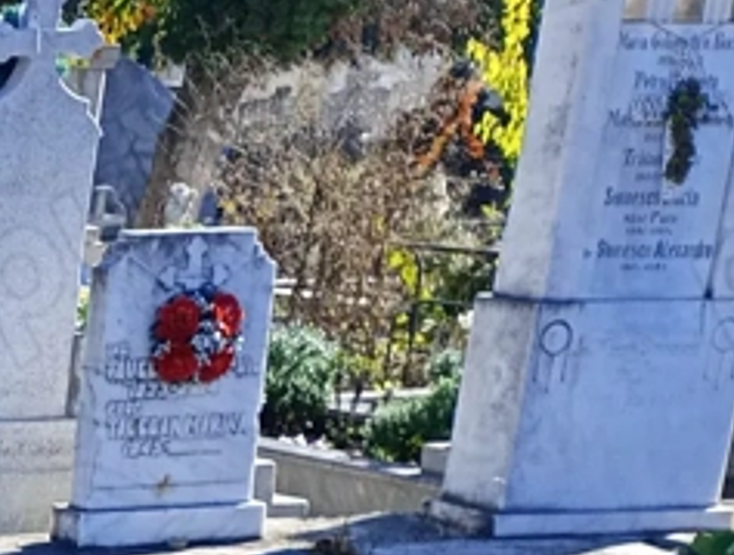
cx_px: -793
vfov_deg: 11.8
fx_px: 2508
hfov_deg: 13.8
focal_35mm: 118
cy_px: 929
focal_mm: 4.27
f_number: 1.8
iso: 100
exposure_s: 1/304
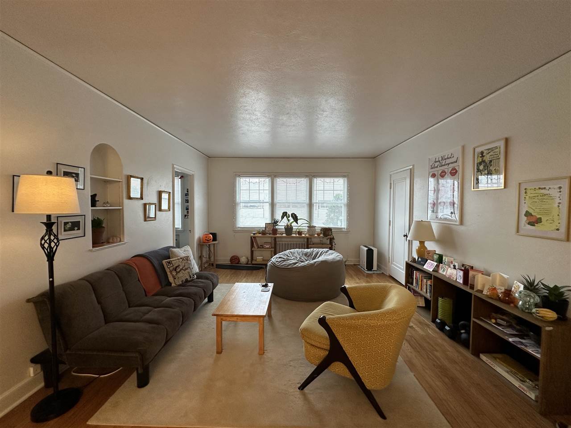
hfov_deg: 102.1
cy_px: 214
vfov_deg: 85.7
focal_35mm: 14
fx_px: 231
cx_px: 286
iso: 160
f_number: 2.2
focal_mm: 2.22
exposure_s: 1/60
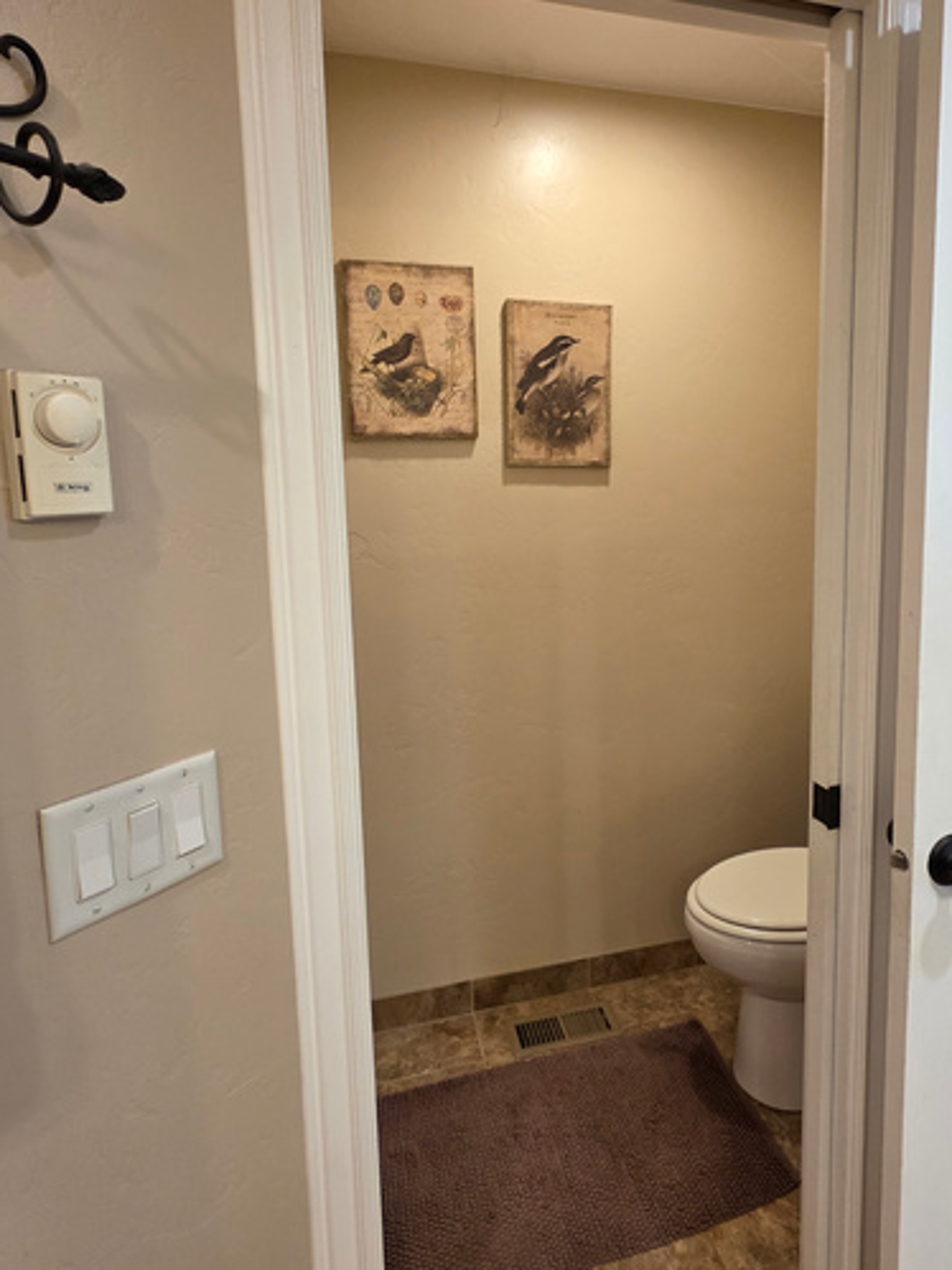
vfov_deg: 81.5
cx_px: 578
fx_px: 734
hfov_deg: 65.2
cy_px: 570
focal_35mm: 20
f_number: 1.9
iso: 250
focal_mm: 2.2
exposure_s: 1/120
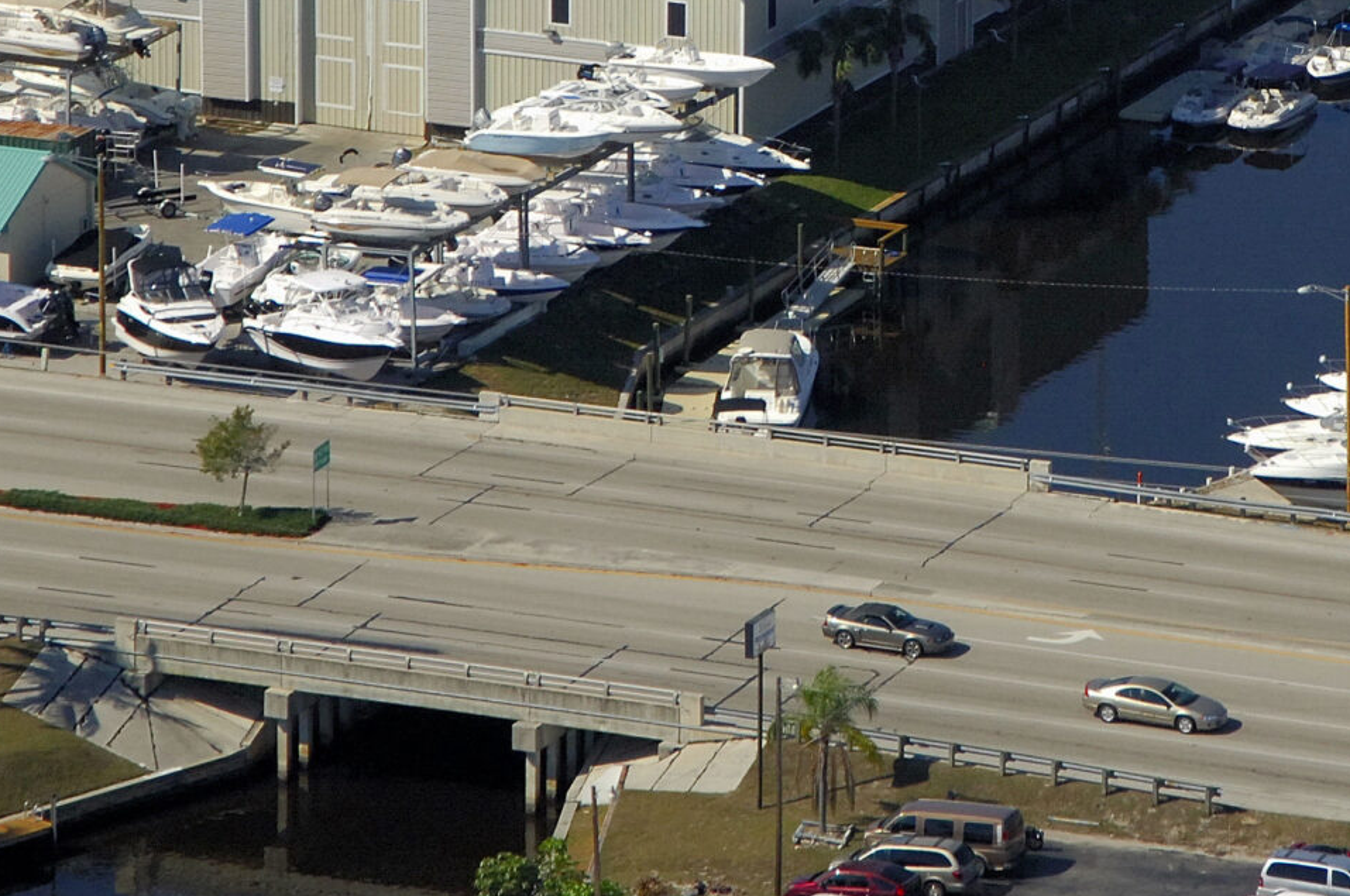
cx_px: 1155
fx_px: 11720
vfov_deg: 4.4
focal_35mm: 313
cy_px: -169
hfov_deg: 6.6
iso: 400
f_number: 10
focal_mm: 78
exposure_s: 1/1000
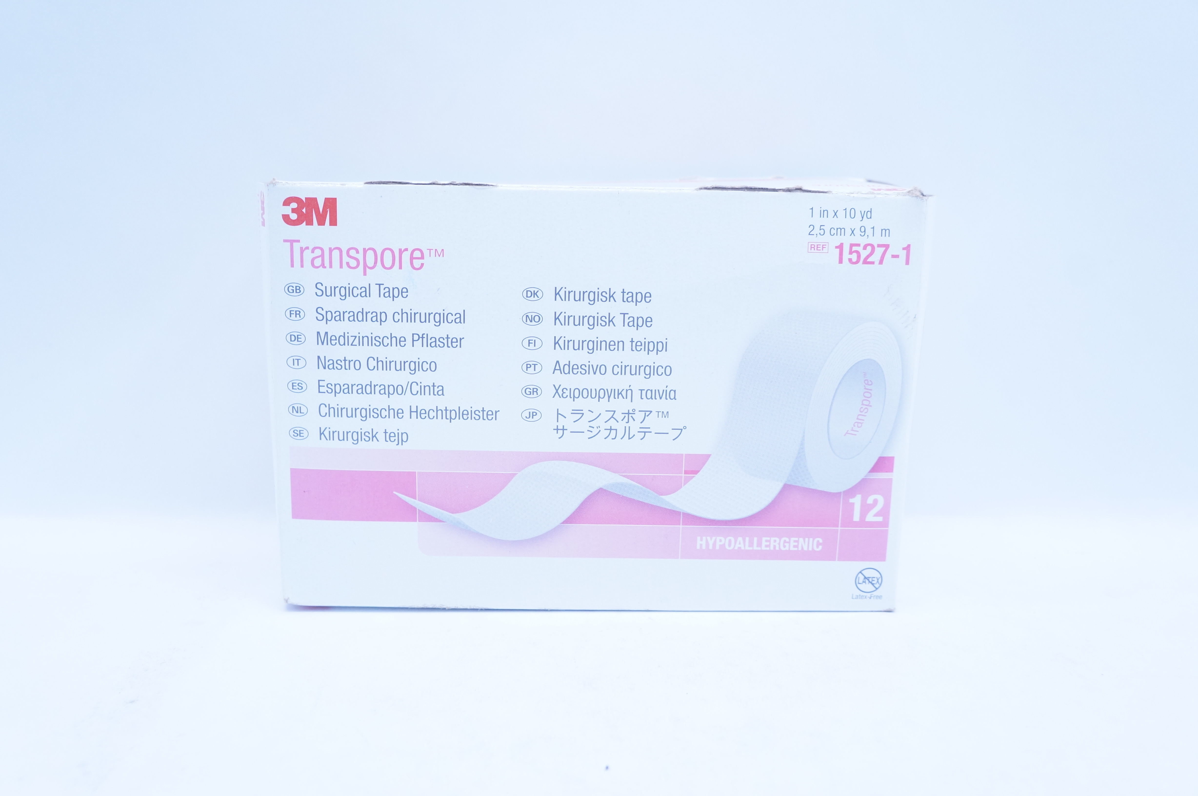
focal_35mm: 34
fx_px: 1147
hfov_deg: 55.2
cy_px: 398
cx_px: 599
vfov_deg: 38.3
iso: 800
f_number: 5.6
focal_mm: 23
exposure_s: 1/125
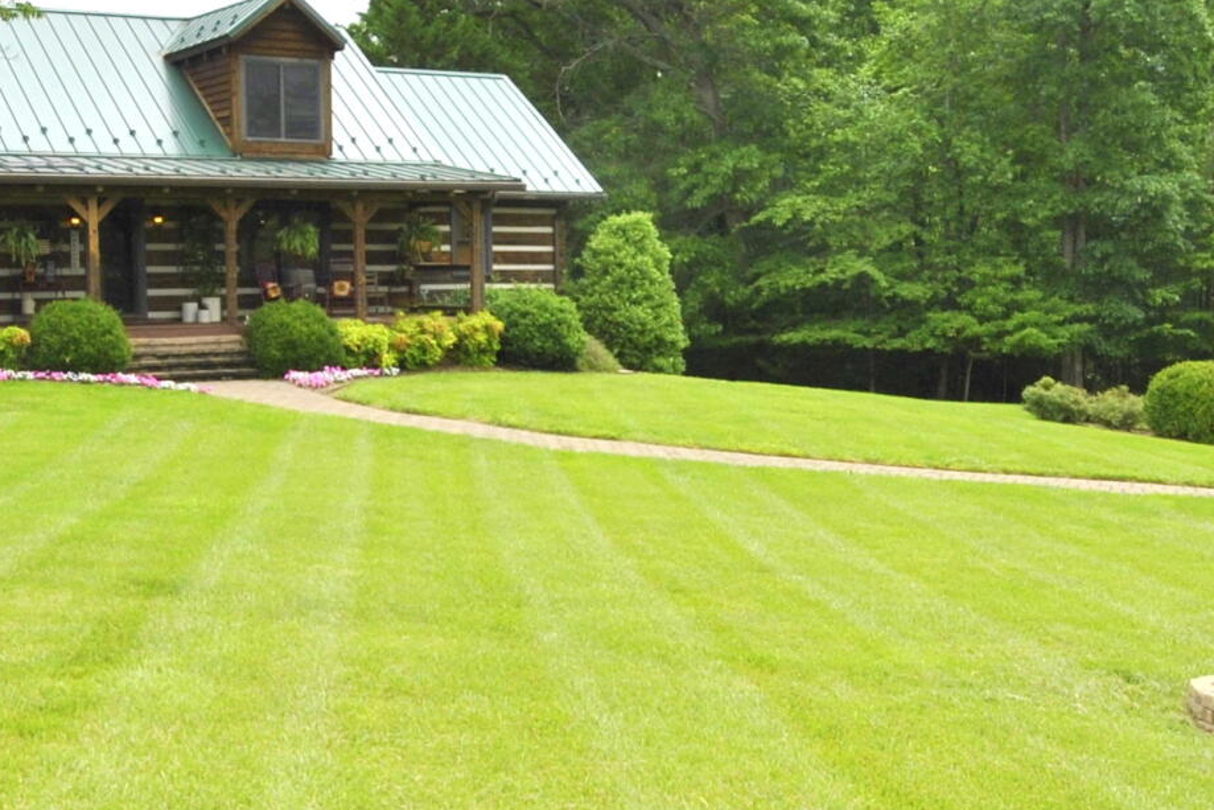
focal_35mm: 49
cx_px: 511
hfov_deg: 40.2
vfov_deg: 27.5
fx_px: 1653
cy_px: 416
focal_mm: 10
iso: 100
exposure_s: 1/250
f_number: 7.1
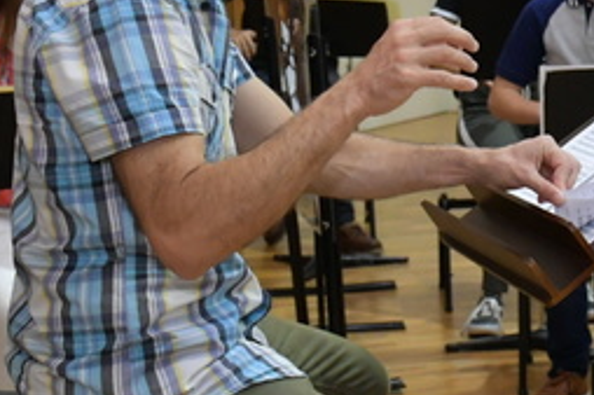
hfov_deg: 14.6
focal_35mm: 136
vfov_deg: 10.1
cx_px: 706
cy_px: 105
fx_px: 2242
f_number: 5.6
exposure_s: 1/200
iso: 2000
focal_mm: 32
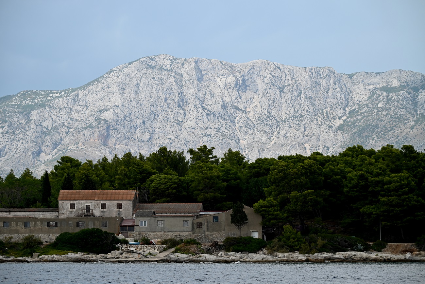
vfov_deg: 12.5
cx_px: 212
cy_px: 142
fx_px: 1299
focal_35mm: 110
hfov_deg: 18.6
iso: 125
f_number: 5.6
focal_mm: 110
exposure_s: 1/500
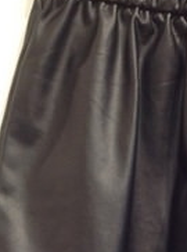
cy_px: 263
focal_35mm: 116
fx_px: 841
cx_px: 242
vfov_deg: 16.6
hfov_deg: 12.3
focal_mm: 4.28
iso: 100
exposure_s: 1/17
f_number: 2.4
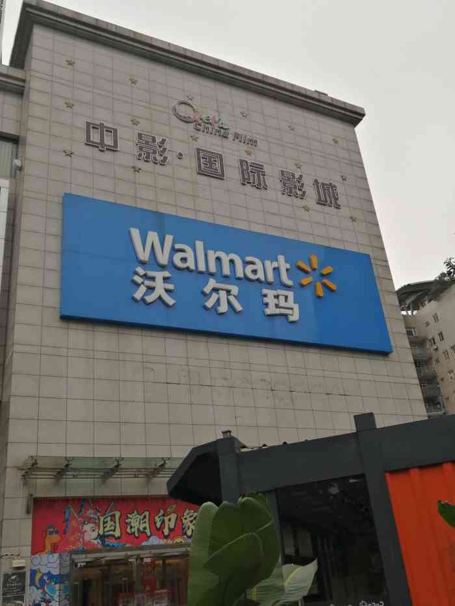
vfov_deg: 55.3
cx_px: 228
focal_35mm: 33
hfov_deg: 43.0
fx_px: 578
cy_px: 303
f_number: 1.8
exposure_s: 1/435
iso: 50
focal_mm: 3.62
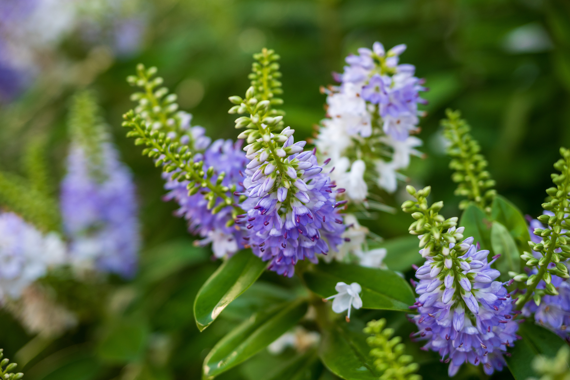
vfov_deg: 18.2
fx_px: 1187
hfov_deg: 27.0
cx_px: 285
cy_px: 190
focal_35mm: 75
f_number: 2.8
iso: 200
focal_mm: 50
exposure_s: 1/250
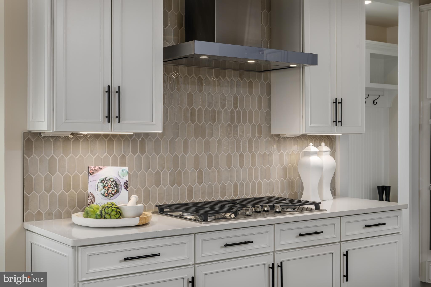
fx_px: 575
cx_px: 216
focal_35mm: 48
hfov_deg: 41.1
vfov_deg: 28.1
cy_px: 144
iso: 200
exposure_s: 1/200
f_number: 9
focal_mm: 48
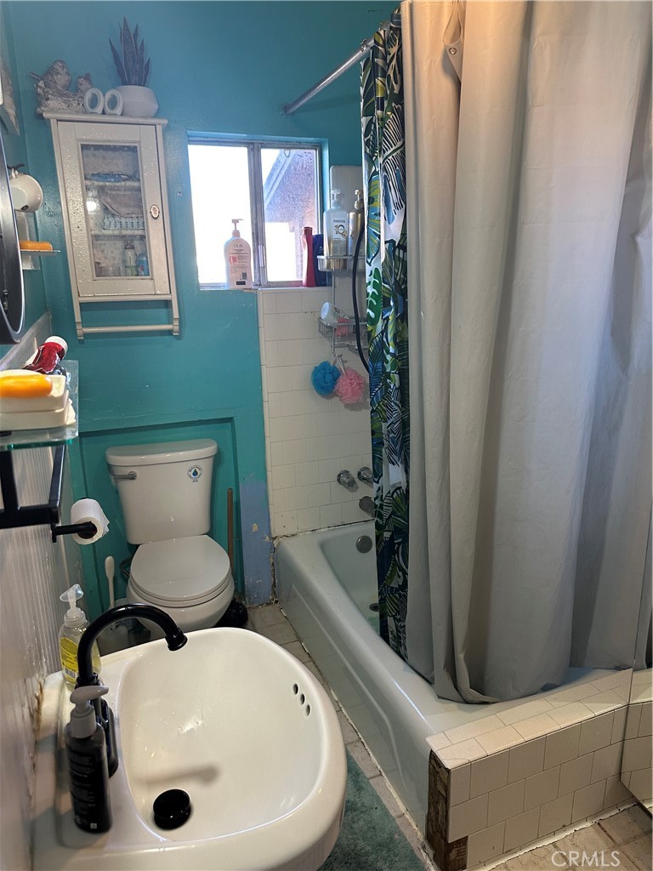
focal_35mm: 24
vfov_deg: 71.6
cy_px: 436
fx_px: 604
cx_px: 326
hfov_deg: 56.8
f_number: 1.78
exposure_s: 1/120
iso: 200
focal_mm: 6.86
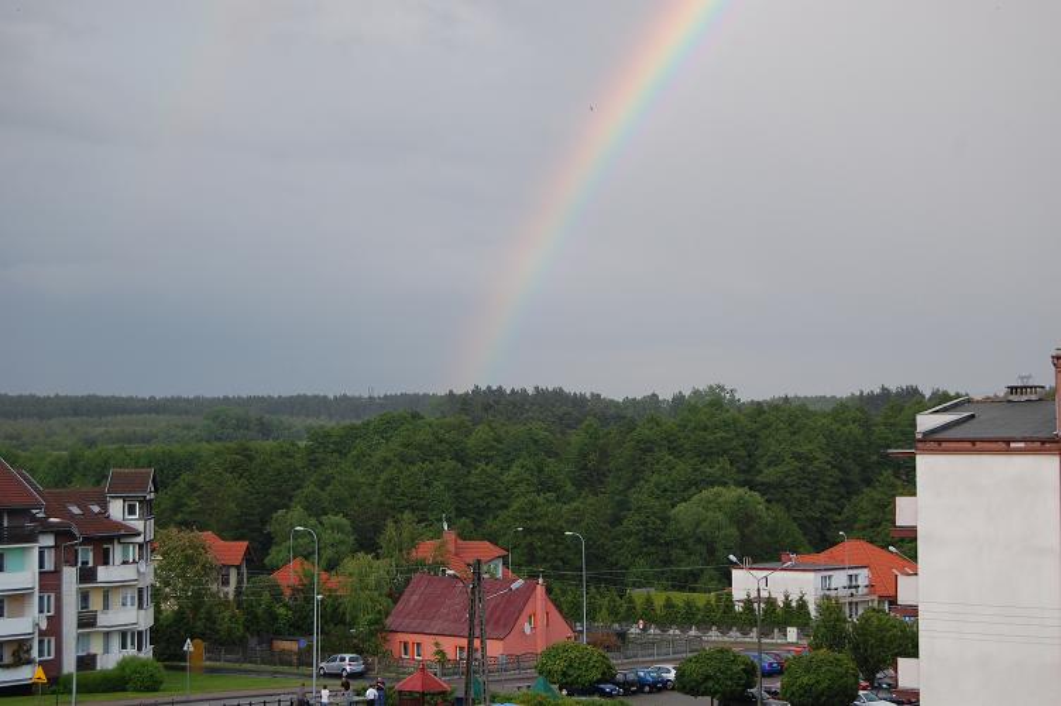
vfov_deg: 19.7
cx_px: 530
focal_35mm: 69
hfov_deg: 29.3
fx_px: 2032
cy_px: 353
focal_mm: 46
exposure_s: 1/200
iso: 200
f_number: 7.1
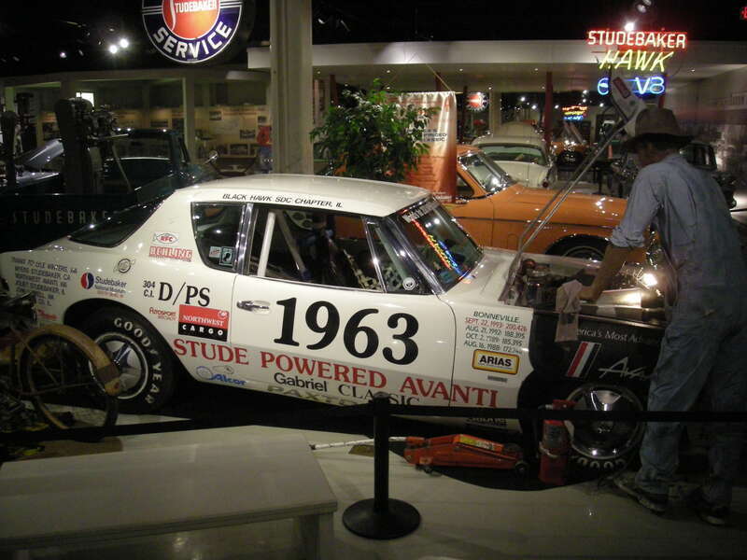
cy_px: 280
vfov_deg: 40.7
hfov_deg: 52.6
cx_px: 374
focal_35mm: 35
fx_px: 755
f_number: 2.8
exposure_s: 1/55.6
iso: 400
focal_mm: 5.7
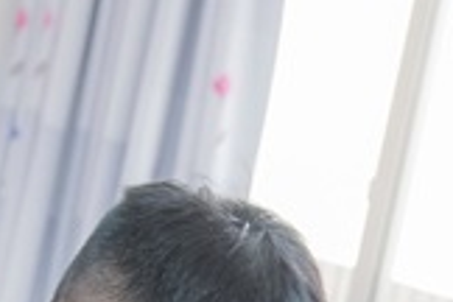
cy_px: 775
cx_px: 453
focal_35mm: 196
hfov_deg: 10.4
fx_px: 2466
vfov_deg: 6.6
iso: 1600
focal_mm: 31
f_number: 3.5
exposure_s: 1/200
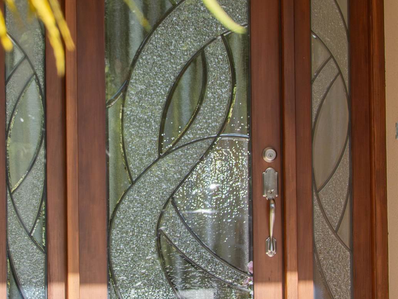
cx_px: 122
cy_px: 111
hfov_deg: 5.0
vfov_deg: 3.7
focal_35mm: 400
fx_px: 4601
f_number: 5.6
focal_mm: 67
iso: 500
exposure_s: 1/400
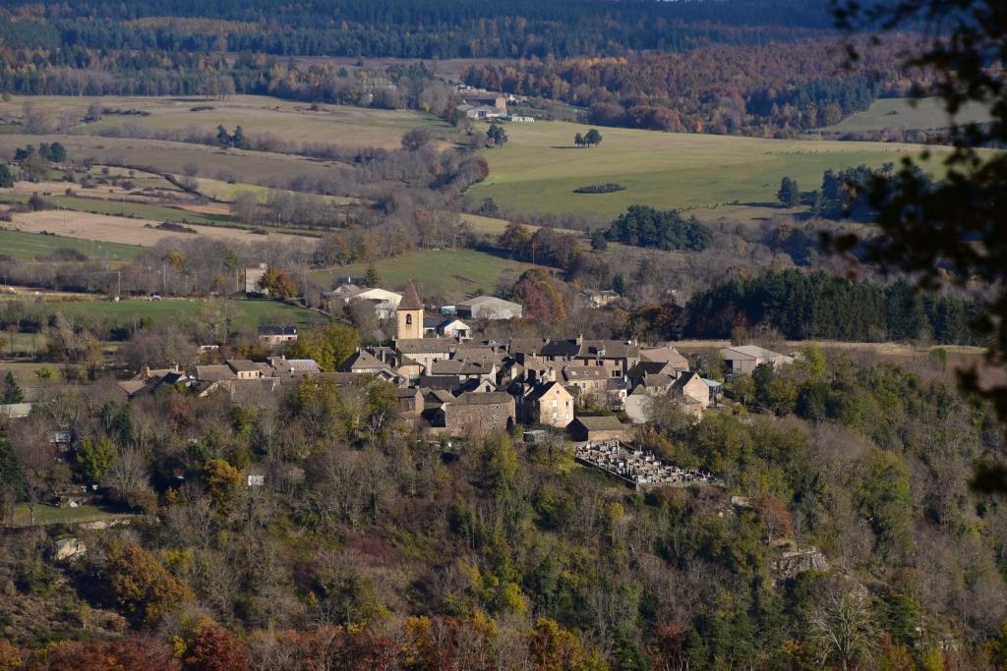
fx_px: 6434
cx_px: 504
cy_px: 336
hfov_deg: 8.9
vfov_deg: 6.0
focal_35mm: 230
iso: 320
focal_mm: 230
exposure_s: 1/640
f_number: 9
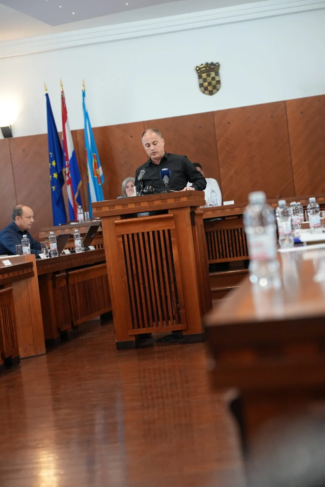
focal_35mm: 70
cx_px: 162
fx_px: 946
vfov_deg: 28.8
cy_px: 244
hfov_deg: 19.5
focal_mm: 70
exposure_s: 1/160
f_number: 2.5
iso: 1250
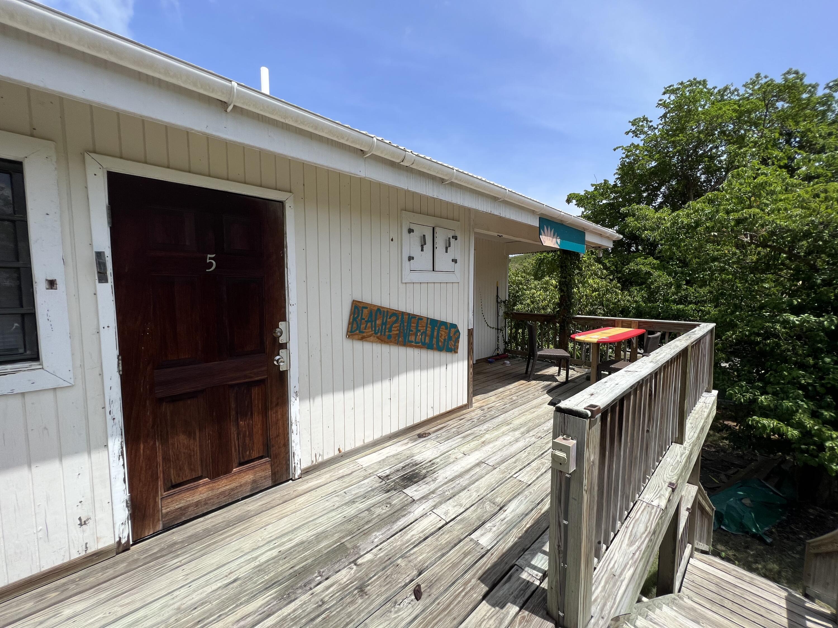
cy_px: 314
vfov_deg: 89.9
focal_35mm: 13
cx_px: 419
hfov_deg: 106.2
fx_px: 315
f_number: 1.8
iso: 32
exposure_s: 1/1815
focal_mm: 1.57
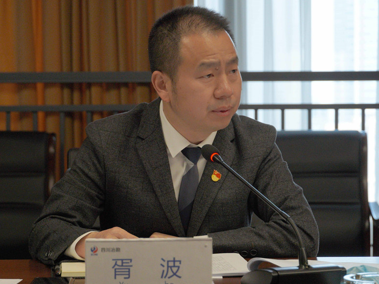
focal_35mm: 123
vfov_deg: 12.0
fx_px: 1346
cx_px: 163
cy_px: 155
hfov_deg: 16.0
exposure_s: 1/250
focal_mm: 66
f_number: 5.6
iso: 800
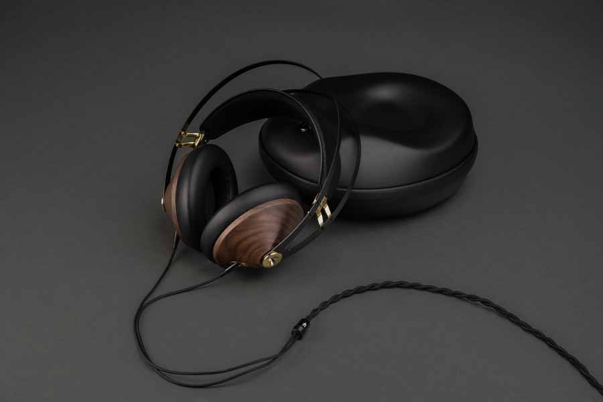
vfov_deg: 15.2
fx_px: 1507
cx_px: 302
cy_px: 201
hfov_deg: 22.6
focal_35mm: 90
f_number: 8
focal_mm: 90
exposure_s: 1/2
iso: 50
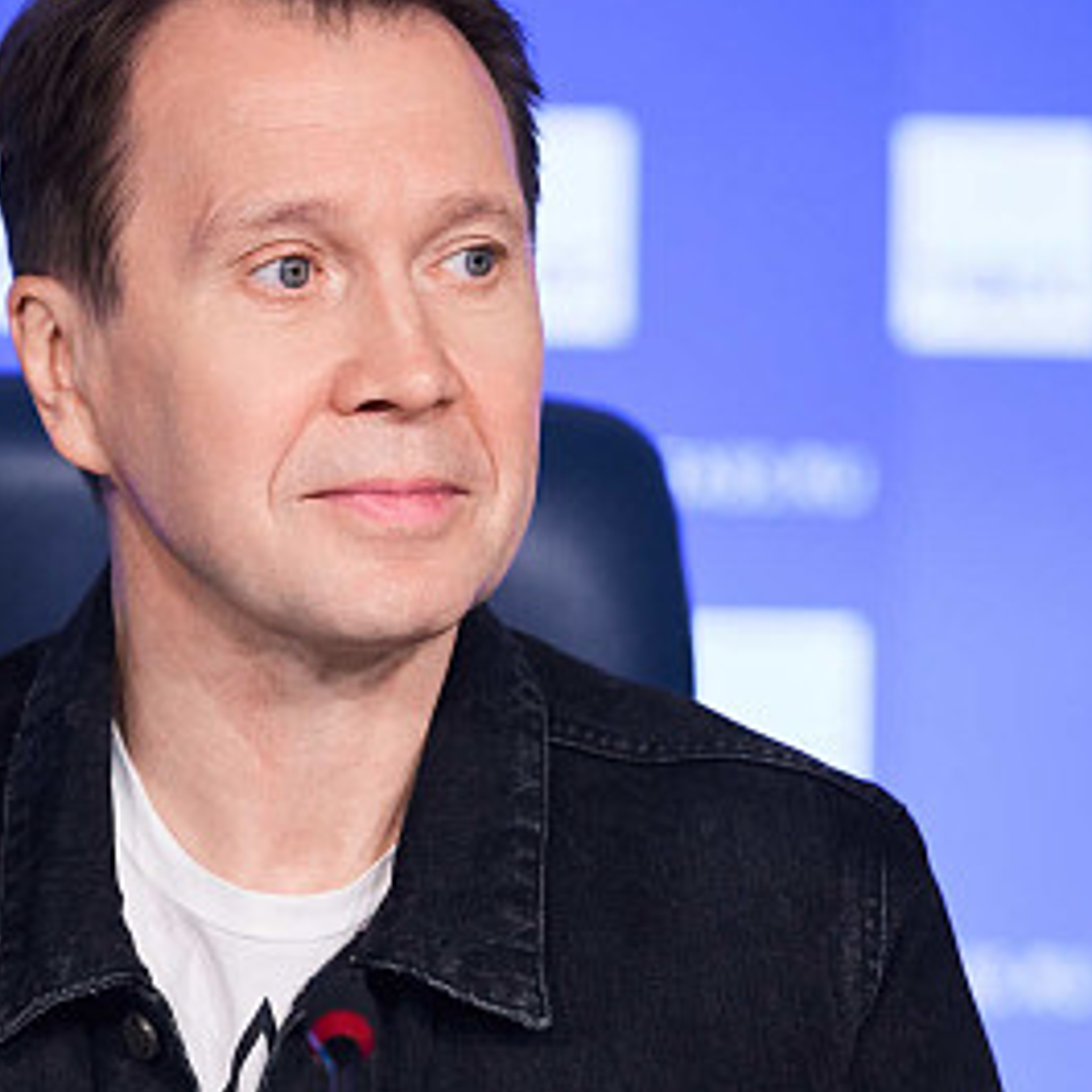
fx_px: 13598
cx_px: 258
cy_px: 830
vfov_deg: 4.6
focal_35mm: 381
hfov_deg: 4.6
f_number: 2.8
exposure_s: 1/320
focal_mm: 150
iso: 1250
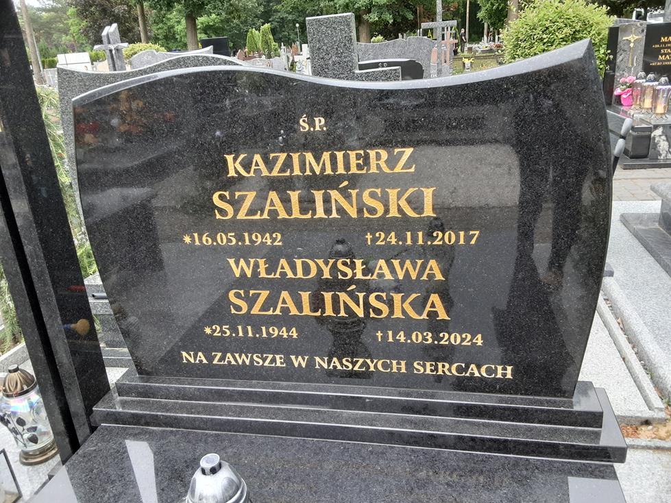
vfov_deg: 49.7
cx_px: 336
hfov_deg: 63.5
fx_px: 543
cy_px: 252
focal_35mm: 28
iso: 40
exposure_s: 1/100
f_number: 1.9
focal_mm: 2.9
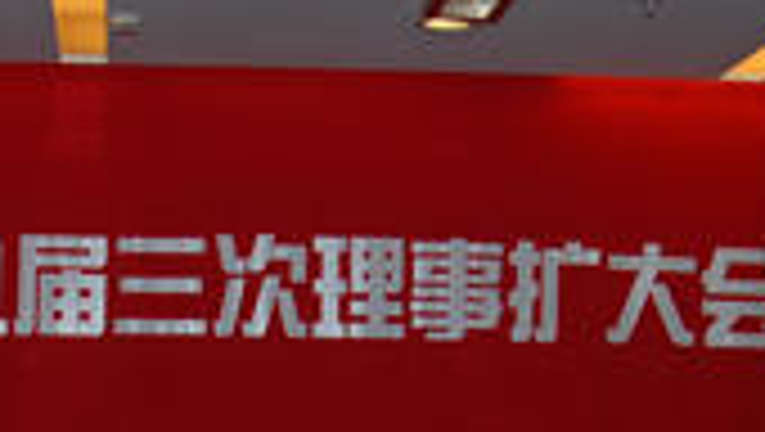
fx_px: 2254
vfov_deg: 10.5
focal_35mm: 111
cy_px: 659
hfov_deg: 19.1
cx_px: 189
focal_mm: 24
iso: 200
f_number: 5
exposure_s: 1/60
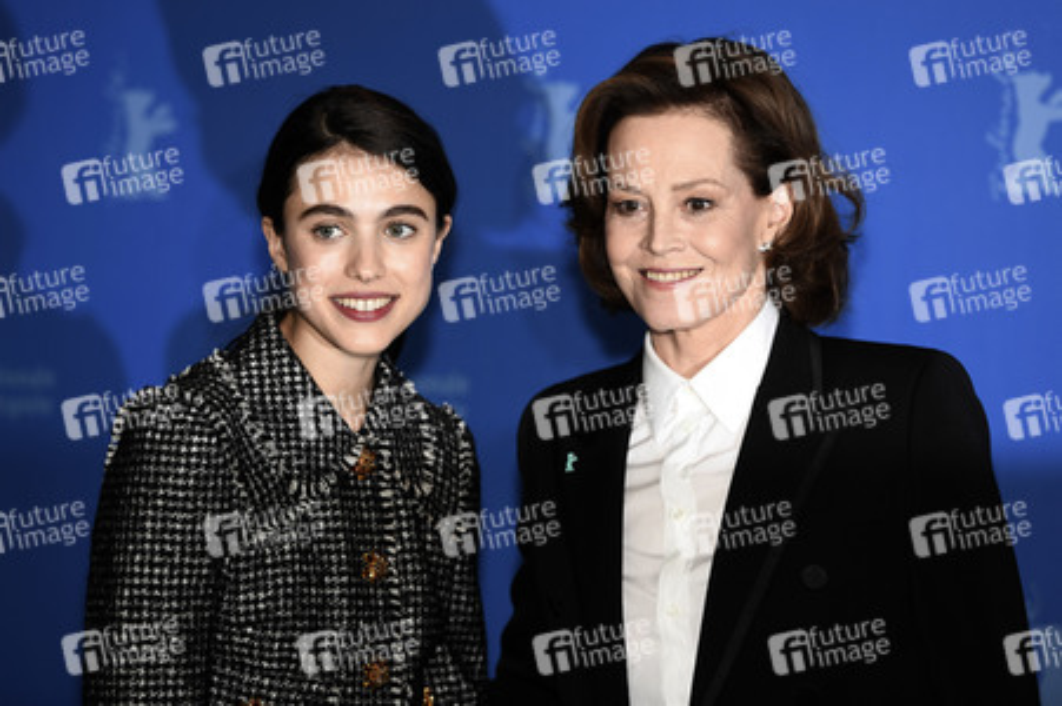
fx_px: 4569
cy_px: 353
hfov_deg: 13.3
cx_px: 531
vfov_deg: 8.8
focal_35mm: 155
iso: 640
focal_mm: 155
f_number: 3.5
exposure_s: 1/500
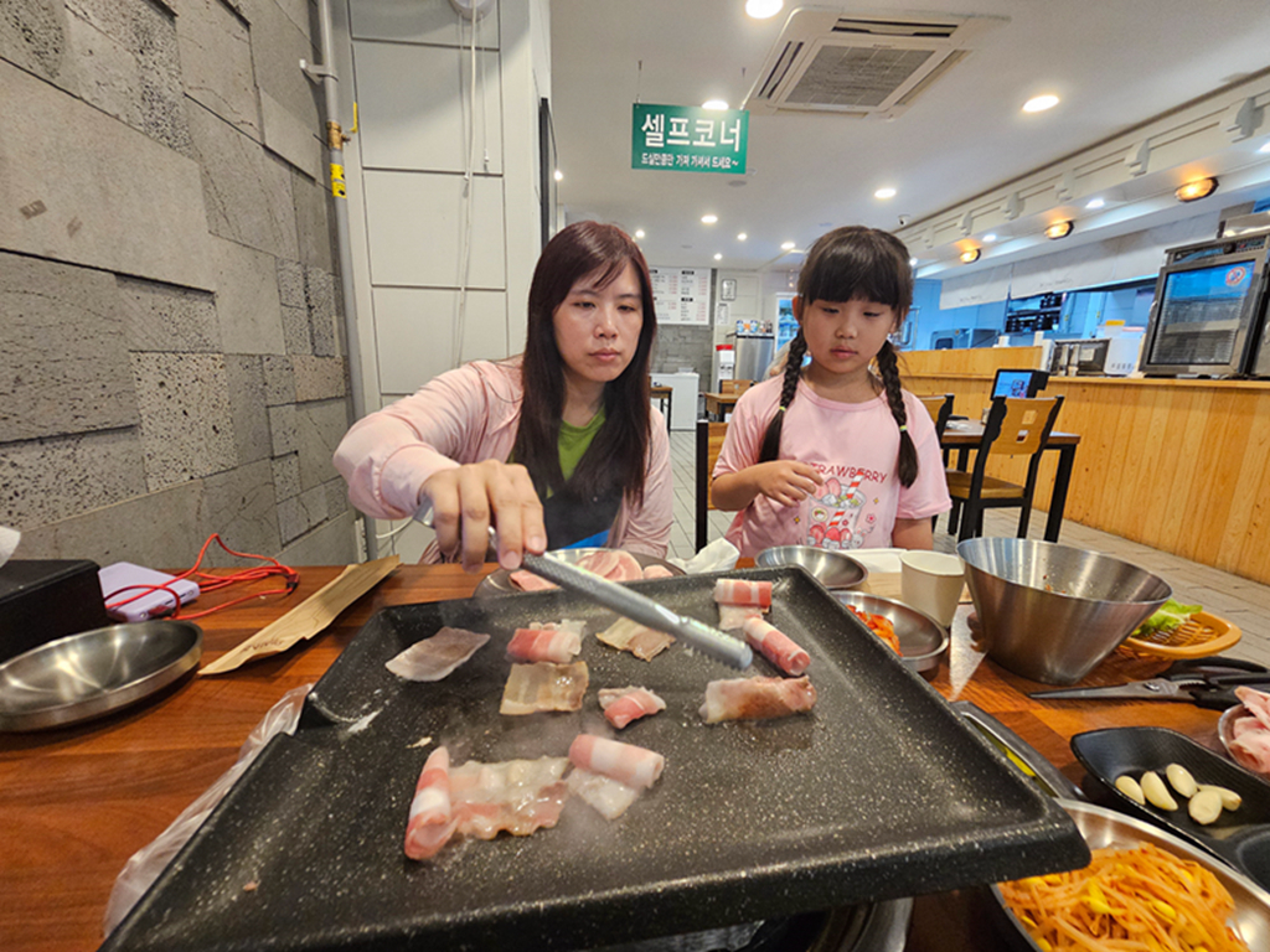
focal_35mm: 13
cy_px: 476
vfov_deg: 89.9
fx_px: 477
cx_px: 635
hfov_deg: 106.2
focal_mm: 2.2
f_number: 2.2
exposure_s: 1/60
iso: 400
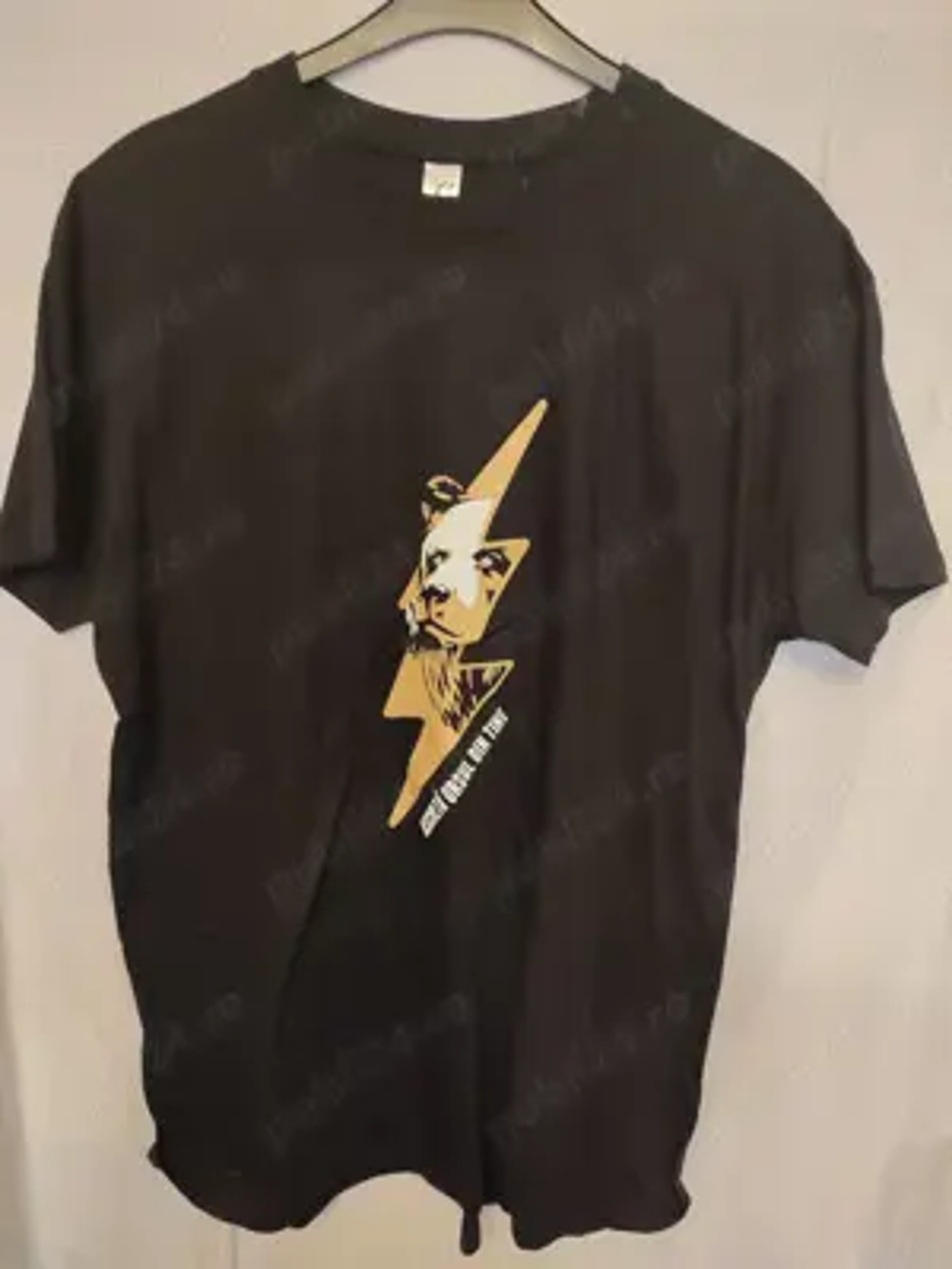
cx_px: 476
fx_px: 917
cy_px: 634
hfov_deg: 54.9
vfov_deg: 69.4
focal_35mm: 25
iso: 855
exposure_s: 1/17
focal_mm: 6.04
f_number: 1.9
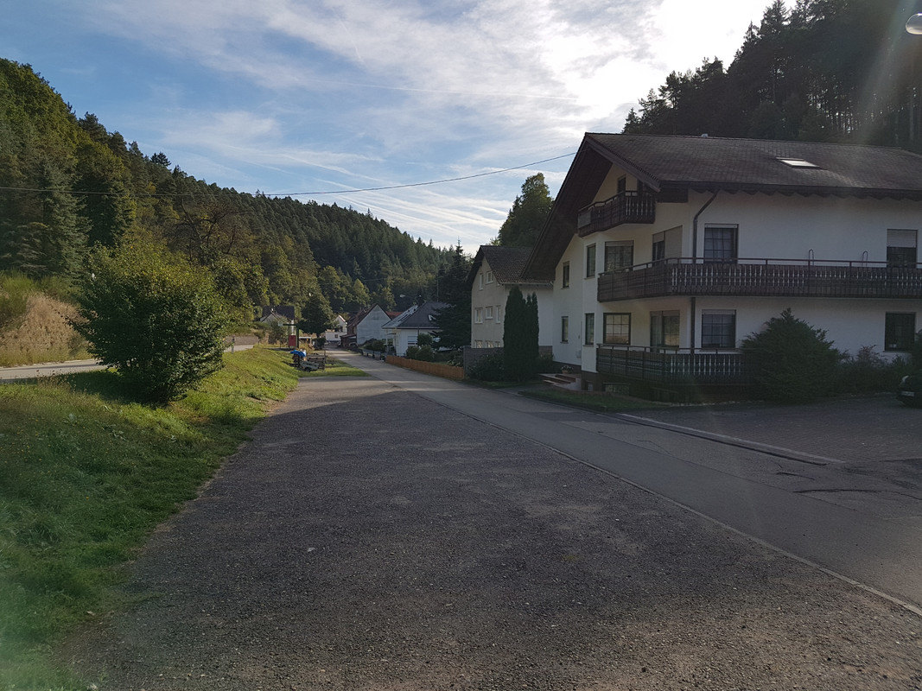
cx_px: 461
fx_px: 692
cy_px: 346
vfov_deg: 53.1
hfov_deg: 67.3
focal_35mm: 26
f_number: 1.7
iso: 40
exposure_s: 1/3008
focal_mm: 4.2
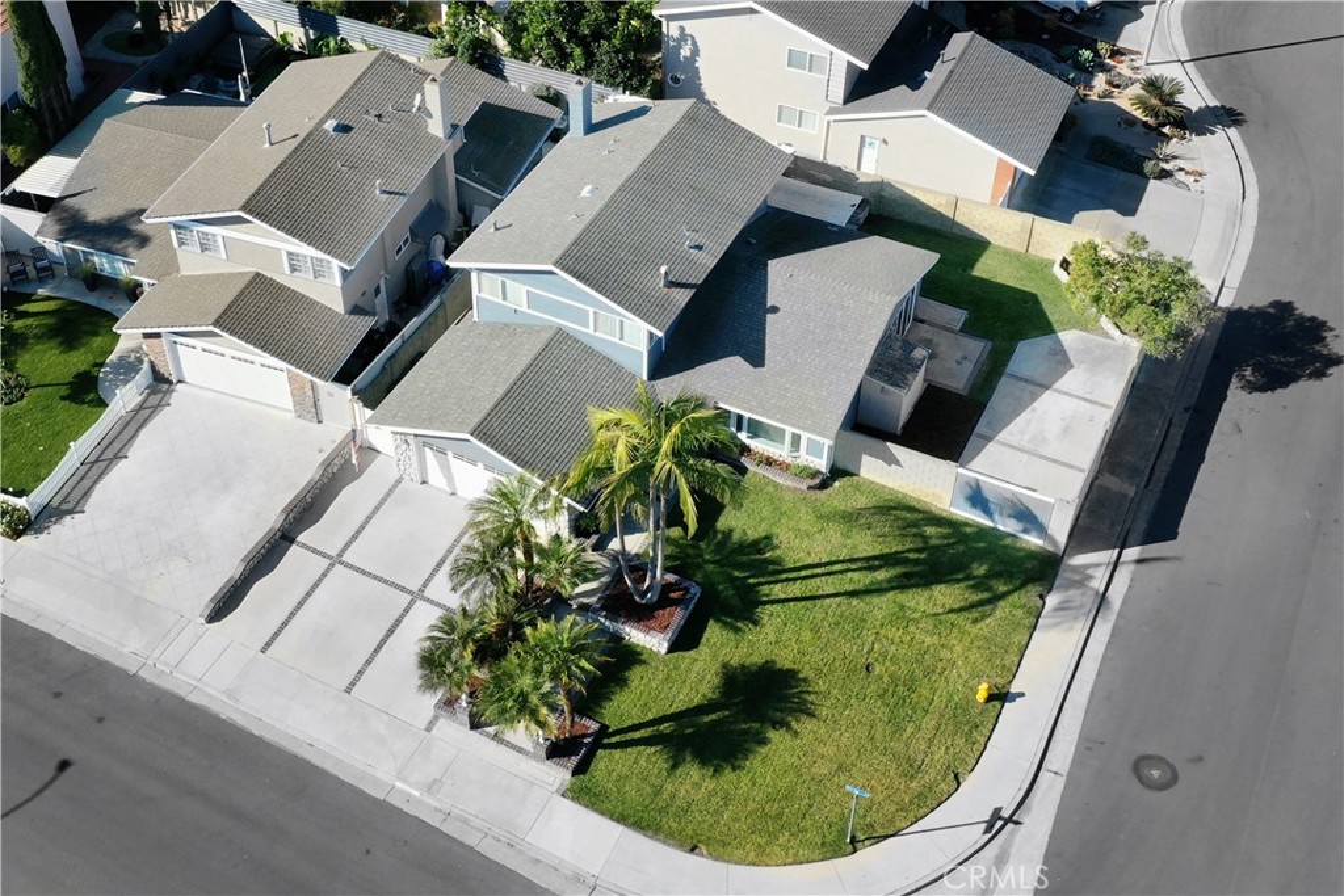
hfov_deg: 65.5
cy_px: 448
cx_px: 672
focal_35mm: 28
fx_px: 1045
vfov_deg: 46.4
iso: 100
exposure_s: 1/400
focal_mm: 10.26
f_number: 5.6
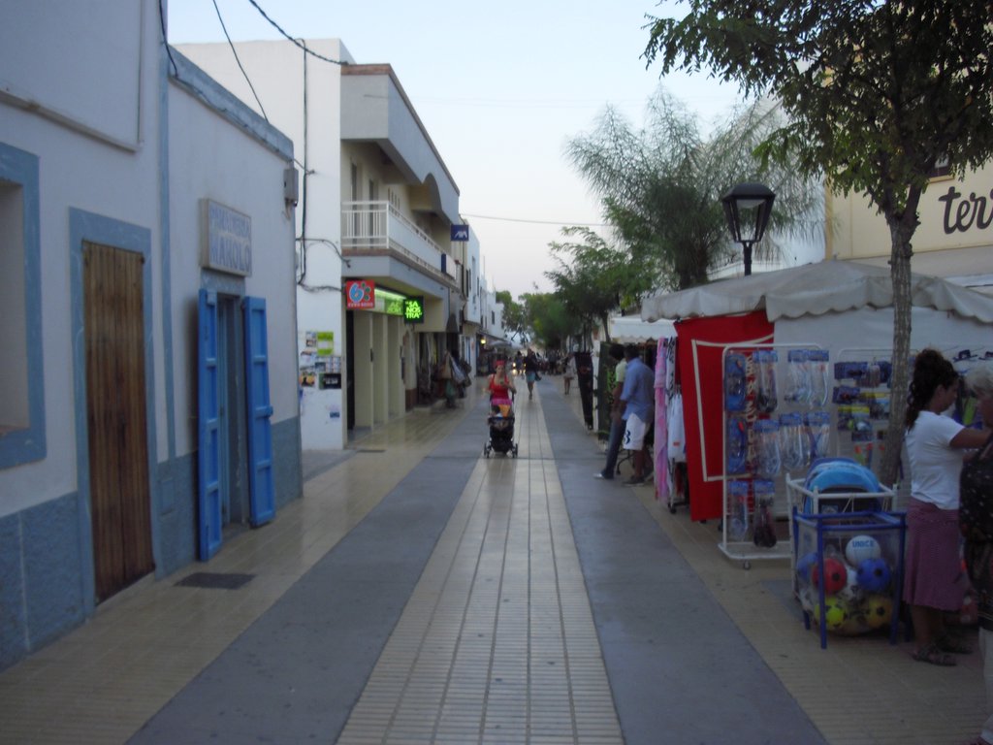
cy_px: 372
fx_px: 1090
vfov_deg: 37.7
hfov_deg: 49.0
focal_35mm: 38
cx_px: 496
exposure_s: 1/60
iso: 100
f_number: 2.8
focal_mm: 6.2
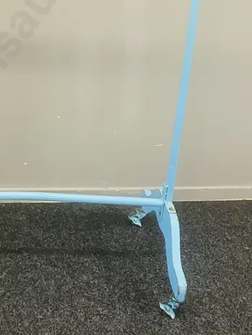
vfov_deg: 30.6
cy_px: 52
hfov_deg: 23.1
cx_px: 1
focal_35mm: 61
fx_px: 592
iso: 250
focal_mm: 3.99
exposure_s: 1/50
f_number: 1.8
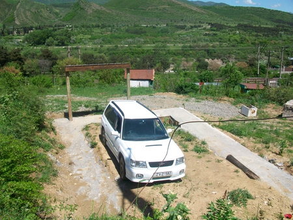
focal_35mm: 32
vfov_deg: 44.2
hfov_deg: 56.8
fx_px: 271
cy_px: 110
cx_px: 146
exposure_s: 1/400
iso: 64
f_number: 5.5
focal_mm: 5.7
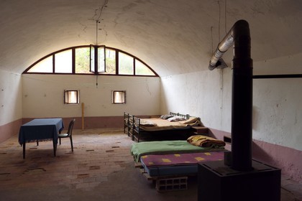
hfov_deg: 73.7
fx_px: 201
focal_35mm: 24
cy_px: 100
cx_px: 151
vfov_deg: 53.1
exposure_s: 1/50
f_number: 6.3
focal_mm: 24
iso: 800
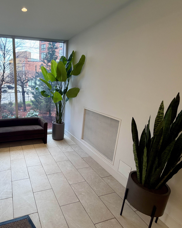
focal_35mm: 19
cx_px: 42
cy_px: 114
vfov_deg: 83.3
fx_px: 128
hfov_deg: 65.7
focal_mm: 2.22
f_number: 2.2
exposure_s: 1/120
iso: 125
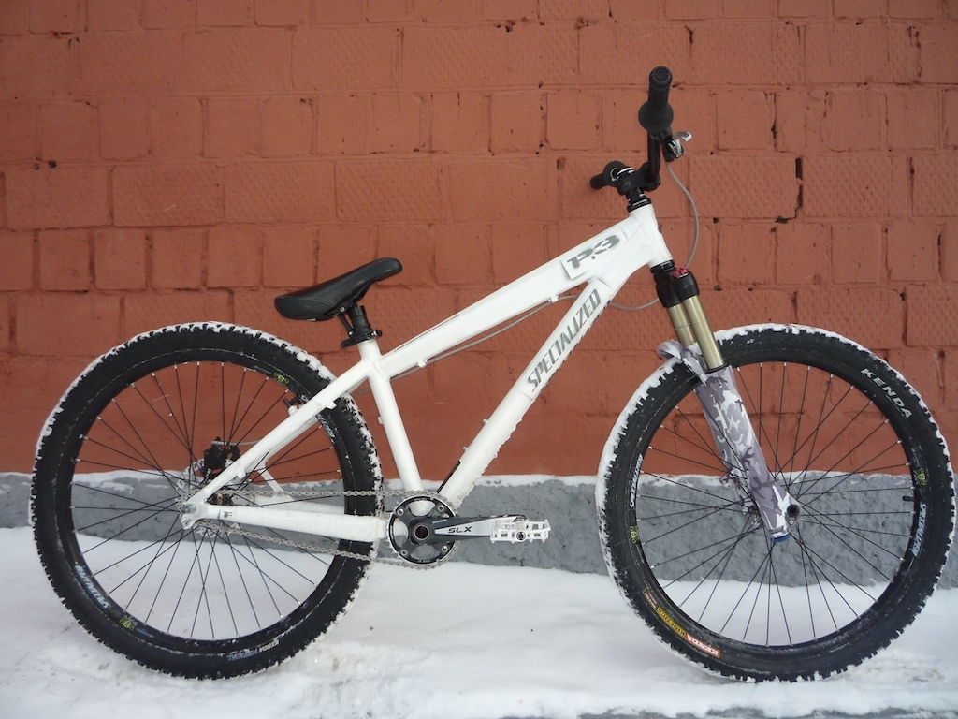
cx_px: 479
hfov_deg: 60.0
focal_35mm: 30
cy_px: 360
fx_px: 830
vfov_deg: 46.8
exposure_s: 1/200
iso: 100
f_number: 4
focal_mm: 5.2
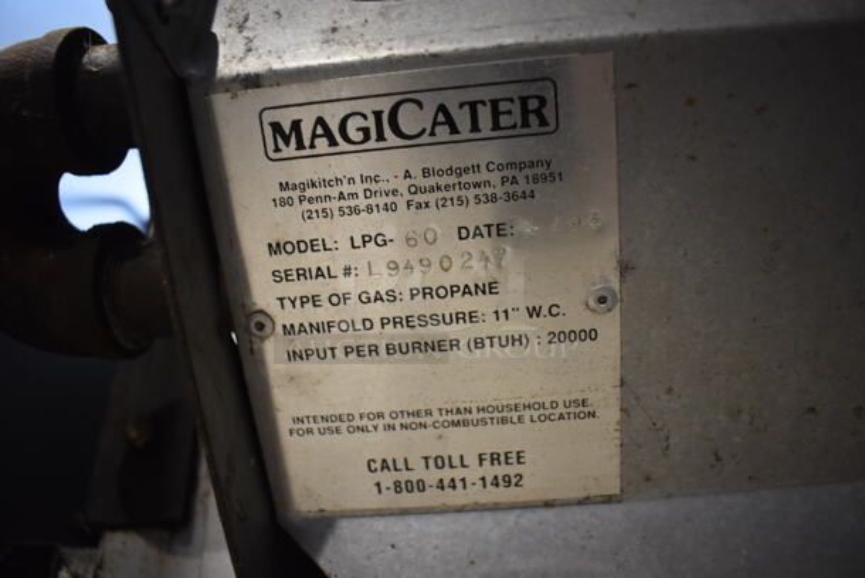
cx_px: 432
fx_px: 649
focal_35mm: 27
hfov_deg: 67.3
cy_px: 289
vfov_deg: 48.0
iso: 1800
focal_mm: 18
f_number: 4
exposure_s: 1/60
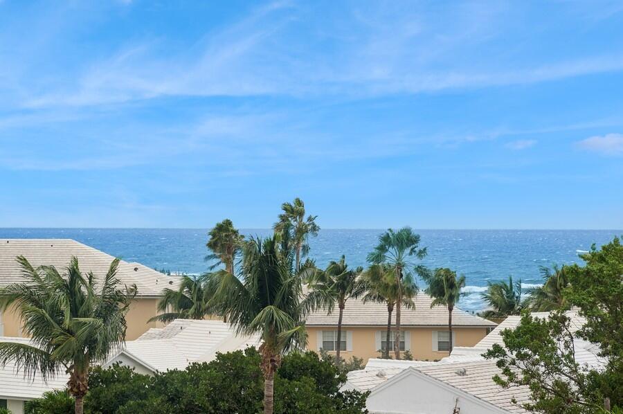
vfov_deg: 11.4
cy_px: 207
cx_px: 312
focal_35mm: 120
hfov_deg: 17.1
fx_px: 2074
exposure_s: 1/100
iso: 100
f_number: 11
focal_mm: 120
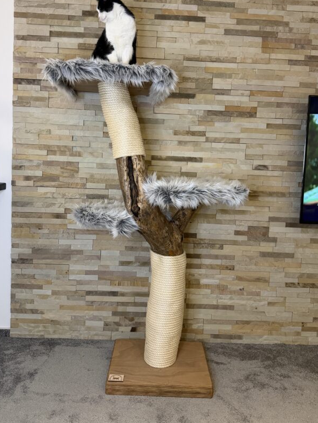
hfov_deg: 48.3
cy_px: 181
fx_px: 355
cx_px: 161
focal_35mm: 29
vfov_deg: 61.4
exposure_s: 1/50
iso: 500
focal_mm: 6.76
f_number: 1.78
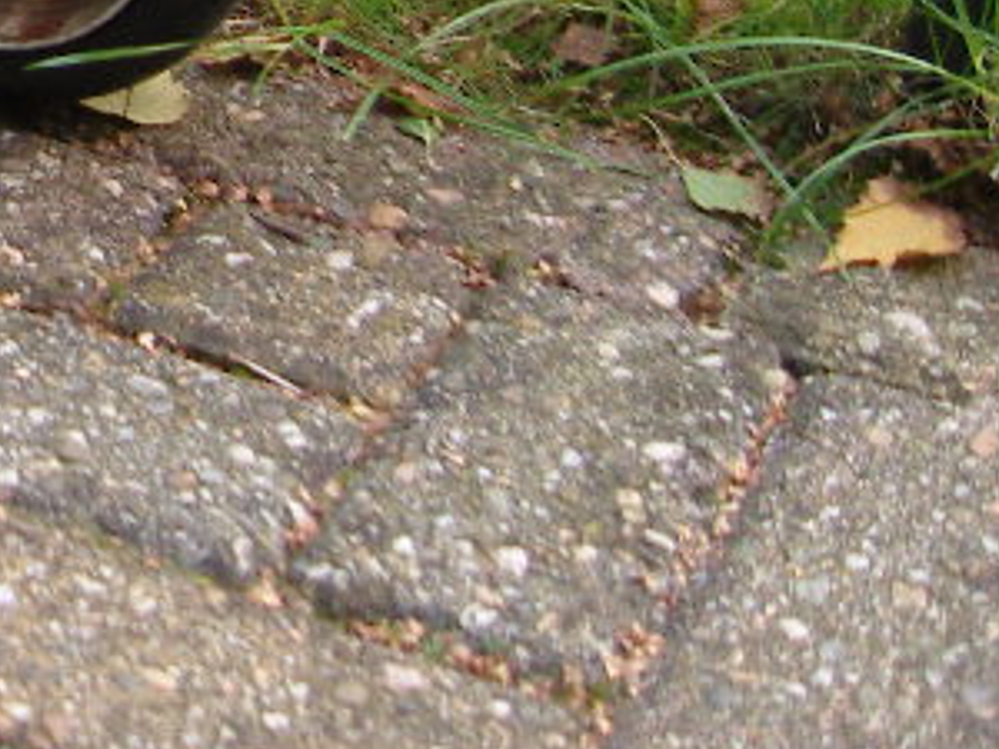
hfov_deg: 15.2
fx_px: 3348
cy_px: -436
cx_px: -666
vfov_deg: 12.1
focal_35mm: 116
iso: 200
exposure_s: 1/40
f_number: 2.8
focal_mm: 7.3
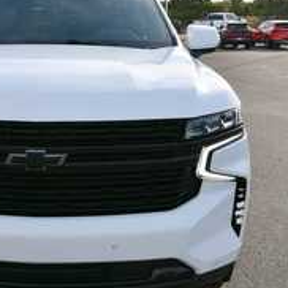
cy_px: 150
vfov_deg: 30.6
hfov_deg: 29.5
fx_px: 527
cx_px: 38
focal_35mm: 56
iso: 110
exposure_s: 1/250
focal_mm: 20
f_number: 8
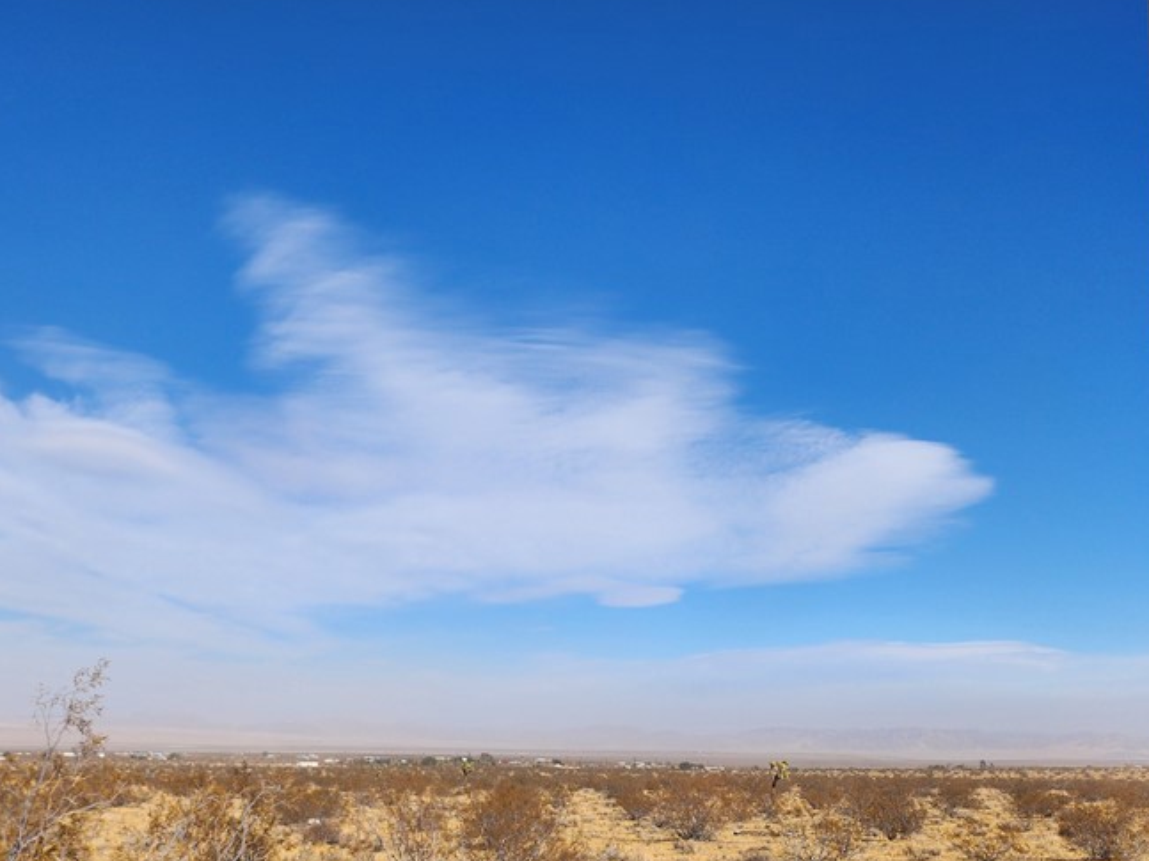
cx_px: 453
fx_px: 1261
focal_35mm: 38
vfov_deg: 36.9
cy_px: 637
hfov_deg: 48.7
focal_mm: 5
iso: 50
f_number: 1.8
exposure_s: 1/5475
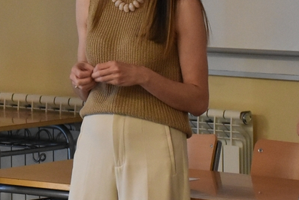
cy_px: 32
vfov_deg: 5.4
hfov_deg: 8.1
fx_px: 2103
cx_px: 86
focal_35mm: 253
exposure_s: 1/60
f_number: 4.8
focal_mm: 56
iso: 2500
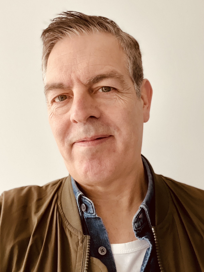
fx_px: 236
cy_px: 136
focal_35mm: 30
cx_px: 102
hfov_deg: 46.8
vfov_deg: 60.0
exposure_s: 1/60
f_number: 2.2
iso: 250
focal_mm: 2.71
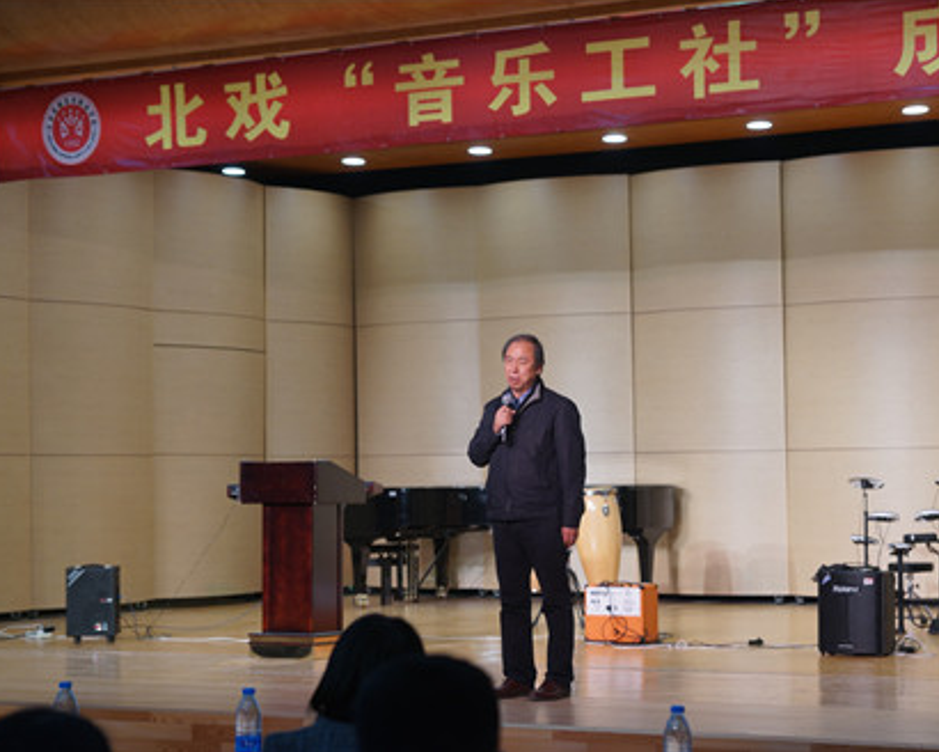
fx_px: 2223
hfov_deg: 23.8
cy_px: 375
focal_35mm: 80
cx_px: 470
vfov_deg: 19.2
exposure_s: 1/80
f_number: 4
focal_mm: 70
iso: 640
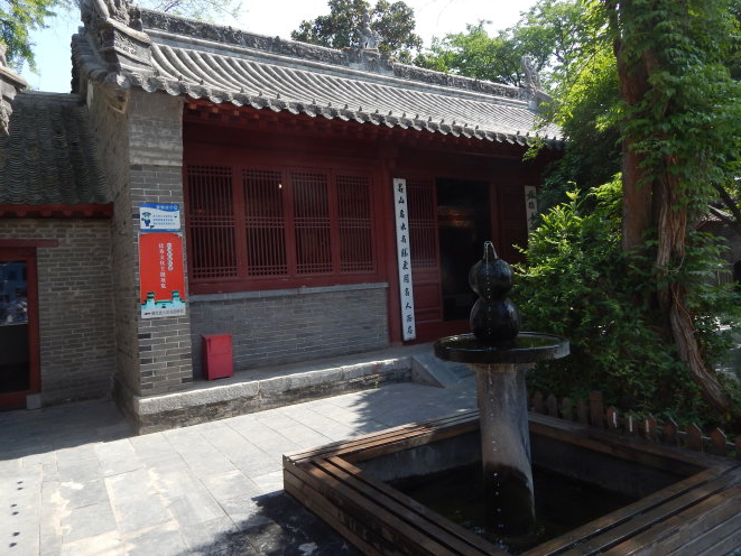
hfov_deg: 71.6
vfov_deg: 56.8
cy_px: 267
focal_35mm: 24
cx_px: 359
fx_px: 514
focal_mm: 4
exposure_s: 1/640
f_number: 3
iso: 125
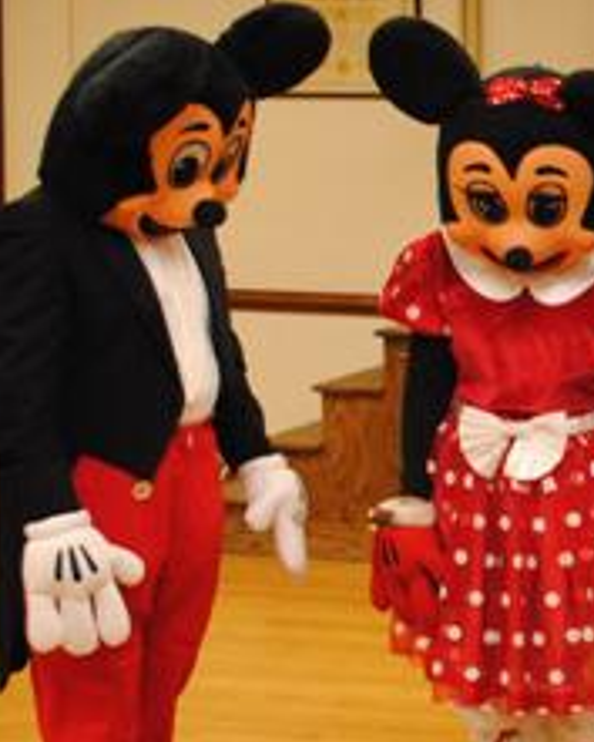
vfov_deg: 19.5
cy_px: 339
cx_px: 1017
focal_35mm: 98
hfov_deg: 14.2
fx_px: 2152
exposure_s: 1/30
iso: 800
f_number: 5.6
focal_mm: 24
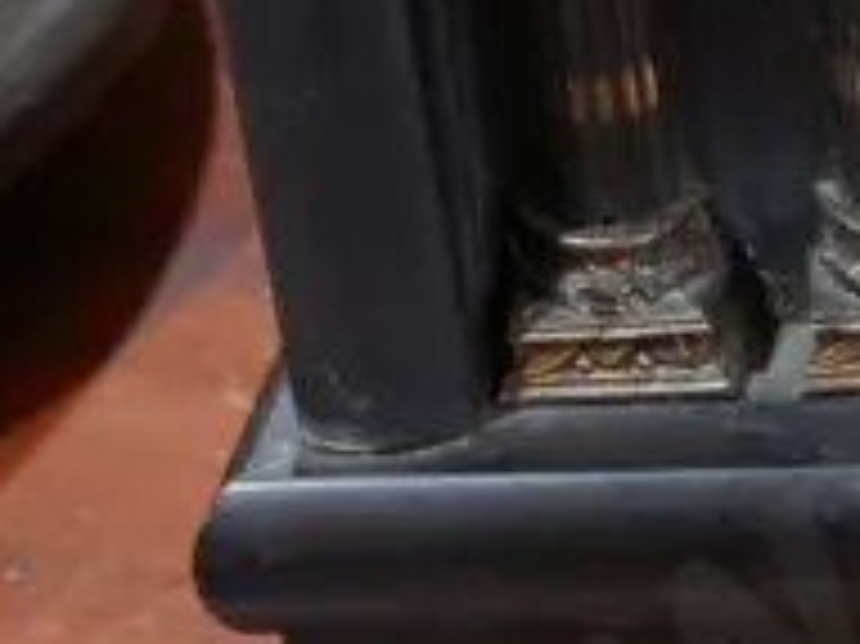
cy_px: -448
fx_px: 4792
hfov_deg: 9.0
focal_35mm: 193
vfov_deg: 7.5
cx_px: 2197
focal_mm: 18
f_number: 4
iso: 500
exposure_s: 1/60
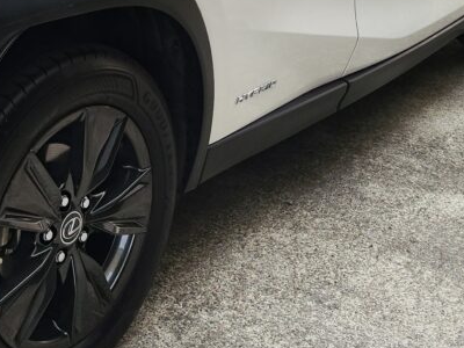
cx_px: -26
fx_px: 925
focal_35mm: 69
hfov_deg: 26.3
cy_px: -52
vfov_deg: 20.2
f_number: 1.69
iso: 50
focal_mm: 7.01
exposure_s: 1/144
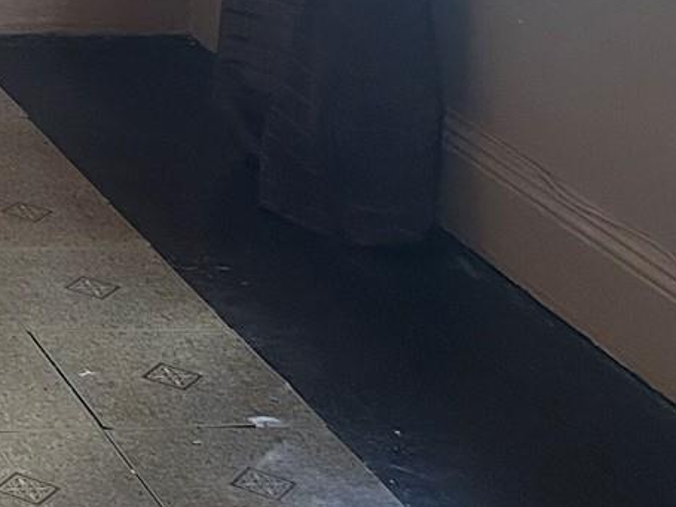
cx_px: -551
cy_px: -390
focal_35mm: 117
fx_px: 2284
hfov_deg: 14.7
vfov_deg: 11.7
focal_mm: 5.7
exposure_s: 1/60
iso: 320
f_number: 1.5
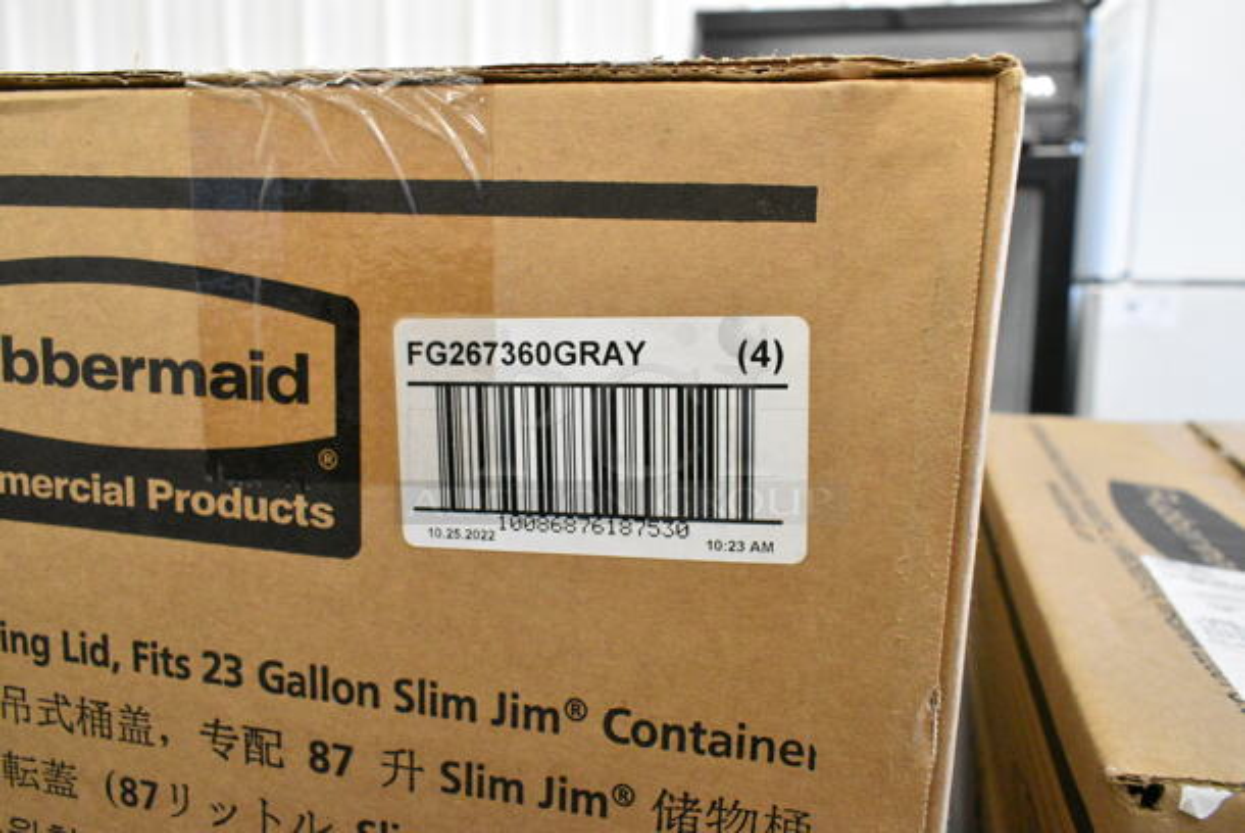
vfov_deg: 48.0
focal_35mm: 27
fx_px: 935
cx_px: 622
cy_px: 416
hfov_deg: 67.3
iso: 6400
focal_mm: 18
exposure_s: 1/200
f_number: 7.1
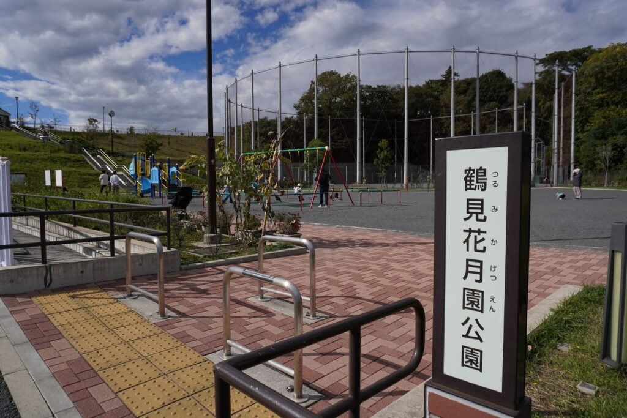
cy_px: 209
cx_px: 314
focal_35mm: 24
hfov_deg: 73.7
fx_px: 418
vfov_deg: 53.1
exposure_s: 1/3200
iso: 200
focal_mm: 16
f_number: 5.6
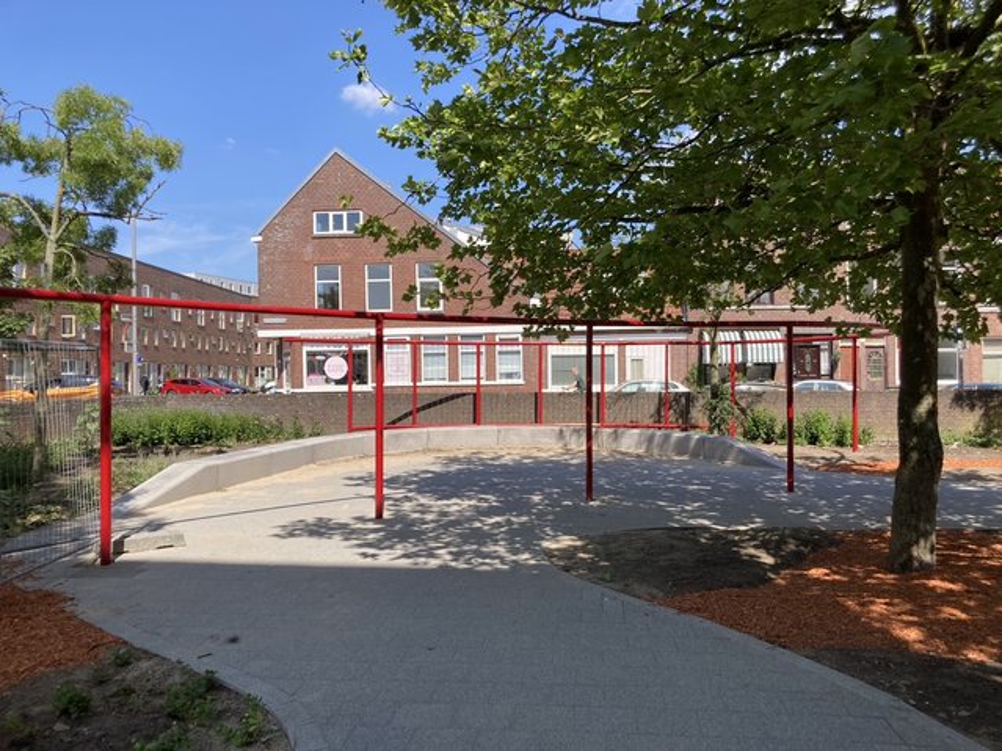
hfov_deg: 63.5
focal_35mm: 28
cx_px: 501
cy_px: 376
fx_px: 810
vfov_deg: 49.7
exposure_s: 1/1312
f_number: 1.8
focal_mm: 3.99
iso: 20
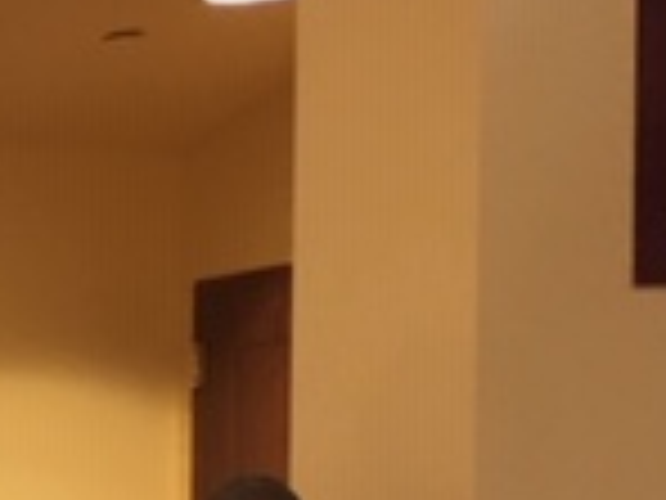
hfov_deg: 13.2
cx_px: -752
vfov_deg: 11.4
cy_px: 743
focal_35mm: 125
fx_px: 2405
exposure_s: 1/15
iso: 64
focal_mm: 4.15
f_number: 2.2
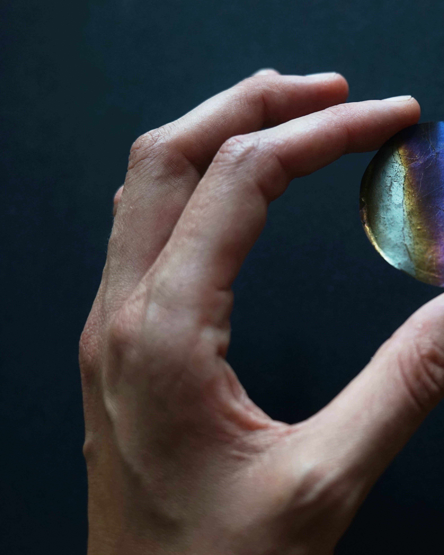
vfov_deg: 37.3
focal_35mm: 50
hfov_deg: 29.3
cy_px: 277
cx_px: 382
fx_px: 821
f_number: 3.5
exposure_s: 1/80
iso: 640
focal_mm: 35
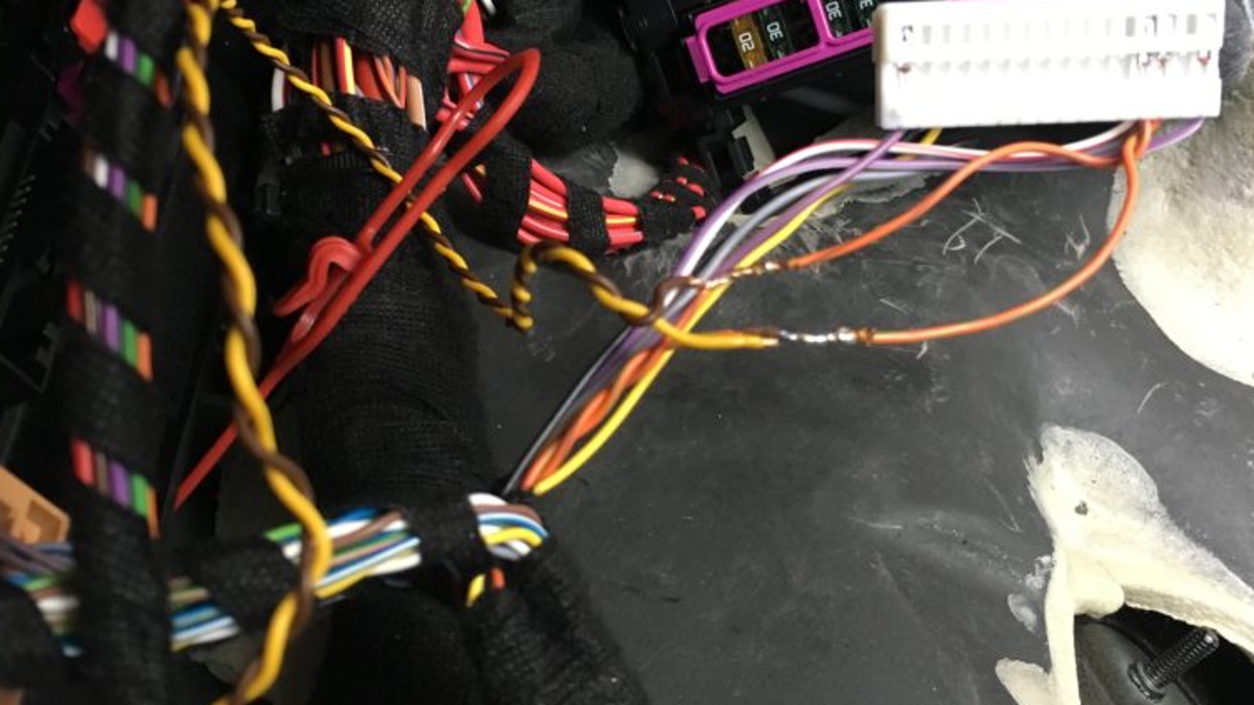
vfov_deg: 27.7
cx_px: 622
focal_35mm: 43
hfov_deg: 47.4
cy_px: 317
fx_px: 1430
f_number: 2.2
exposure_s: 1/33
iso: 200
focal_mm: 4.15
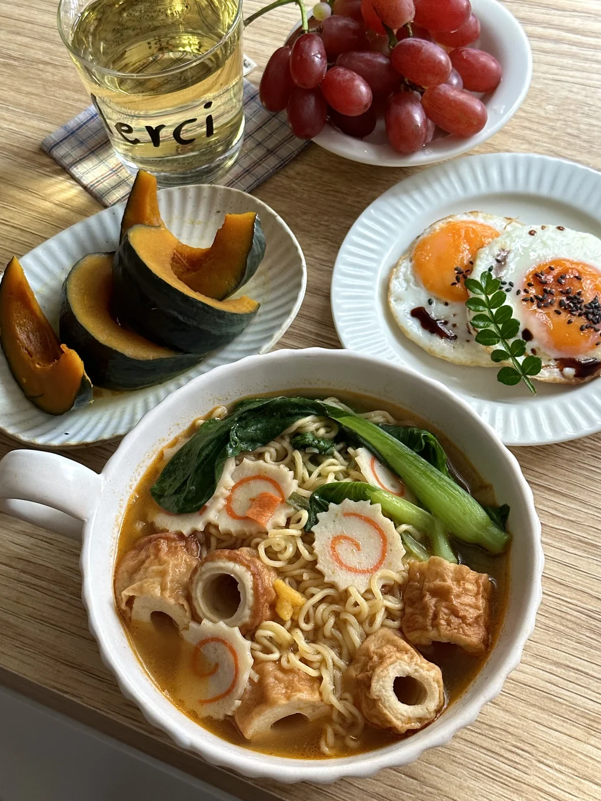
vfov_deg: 37.5
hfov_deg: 28.6
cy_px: 383
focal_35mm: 51
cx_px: 309
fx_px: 1181
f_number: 1.78
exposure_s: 1/60
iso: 200
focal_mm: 6.86
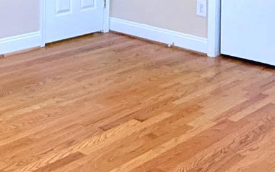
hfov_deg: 28.7
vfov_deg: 16.6
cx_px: 54
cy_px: -98
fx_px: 524
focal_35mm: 70
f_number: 2.2
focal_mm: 2.22
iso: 320
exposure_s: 1/120
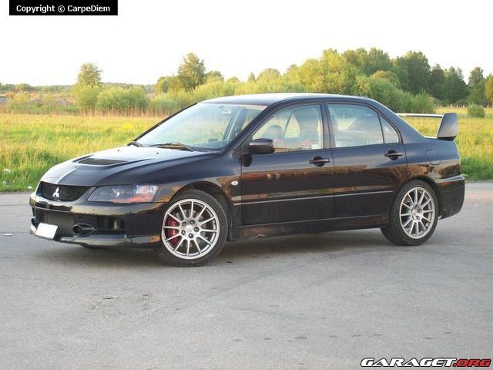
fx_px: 1239
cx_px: 246
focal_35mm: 87
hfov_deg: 22.5
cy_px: 185
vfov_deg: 17.0
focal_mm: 14.3
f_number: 4.3
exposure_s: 1/20
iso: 80
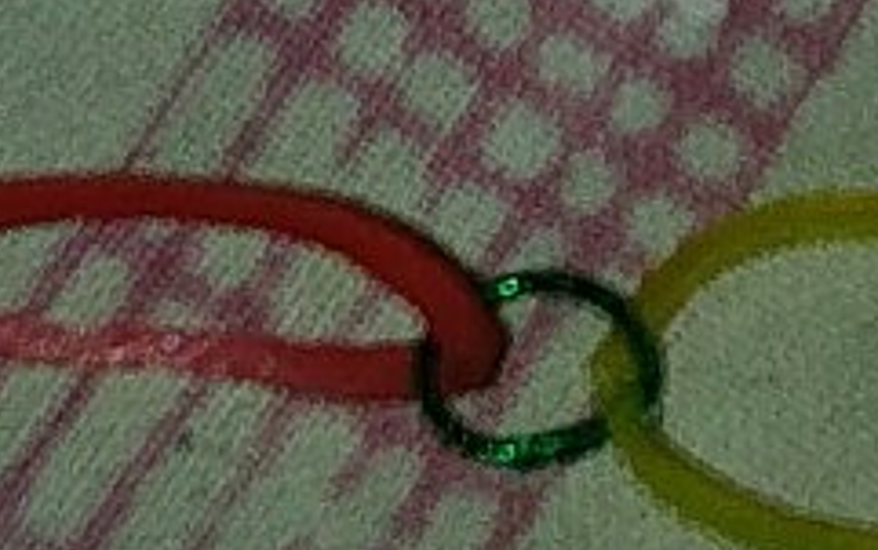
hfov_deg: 8.3
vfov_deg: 5.1
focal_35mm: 253
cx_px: 670
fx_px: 6058
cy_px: -324
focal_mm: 4.21
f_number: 2.4
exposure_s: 1/9.97
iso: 800
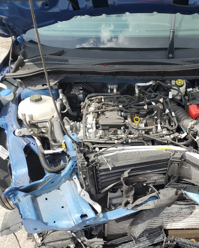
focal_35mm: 34
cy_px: 124
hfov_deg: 41.7
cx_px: 155
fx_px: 250
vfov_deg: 52.8
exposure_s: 1/1667
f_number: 1.5
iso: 50
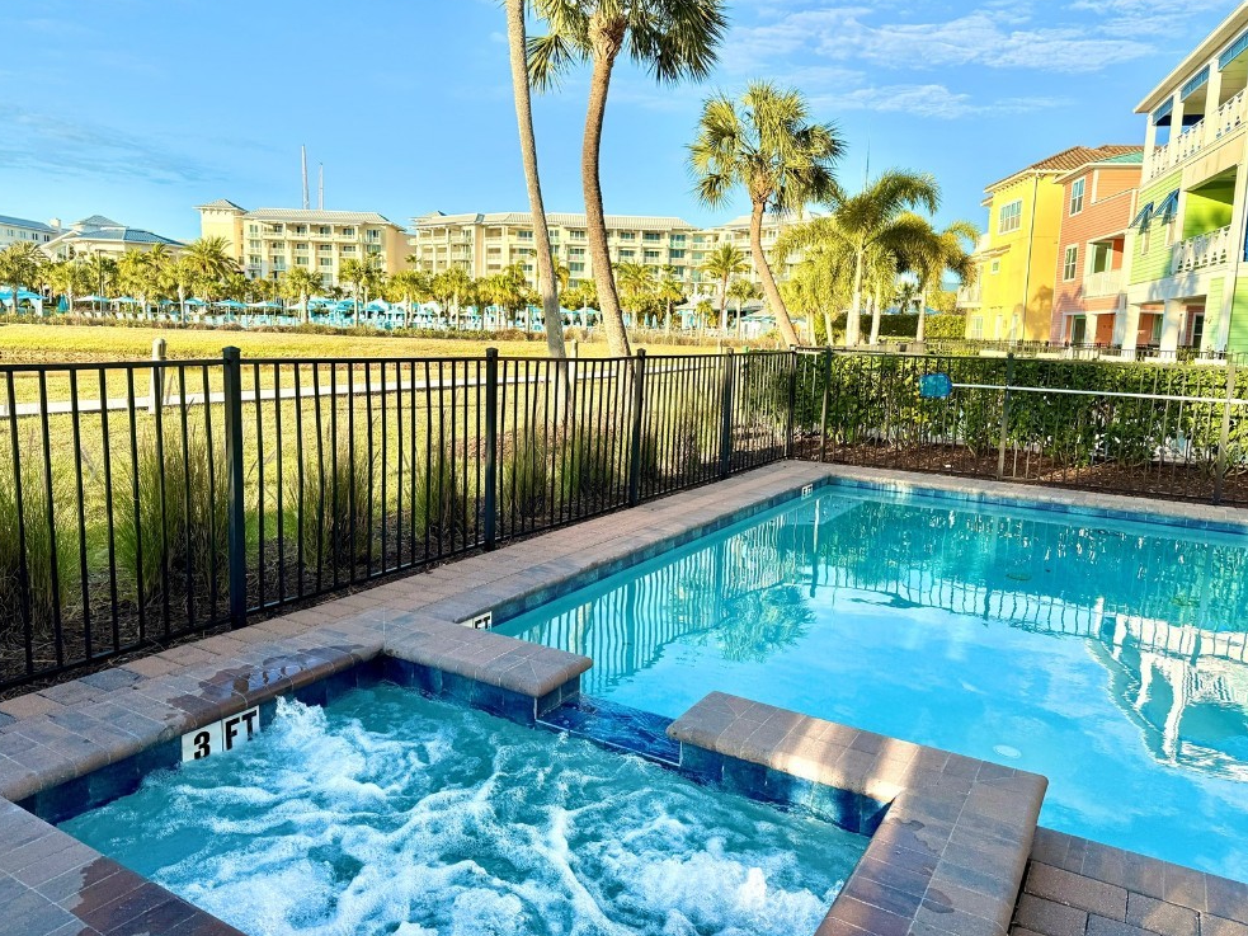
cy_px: 451
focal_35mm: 25
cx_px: 617
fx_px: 901
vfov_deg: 54.9
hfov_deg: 69.4
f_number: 1.78
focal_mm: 6.76
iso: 80
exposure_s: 1/2232
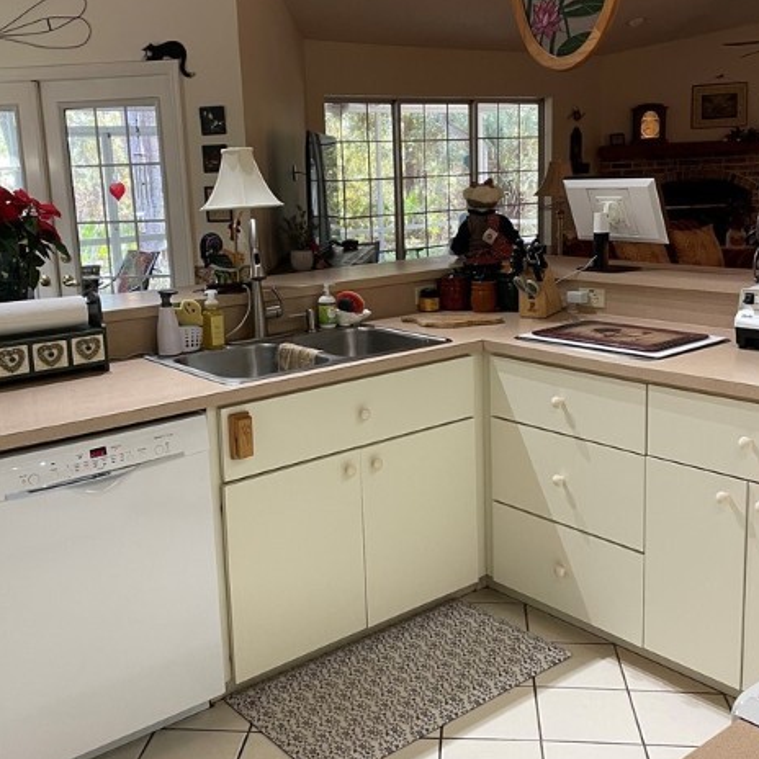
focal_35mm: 38
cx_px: 363
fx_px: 943
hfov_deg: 43.8
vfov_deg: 43.8
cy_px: 355
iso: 125
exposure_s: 1/60
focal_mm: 4.2
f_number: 1.6
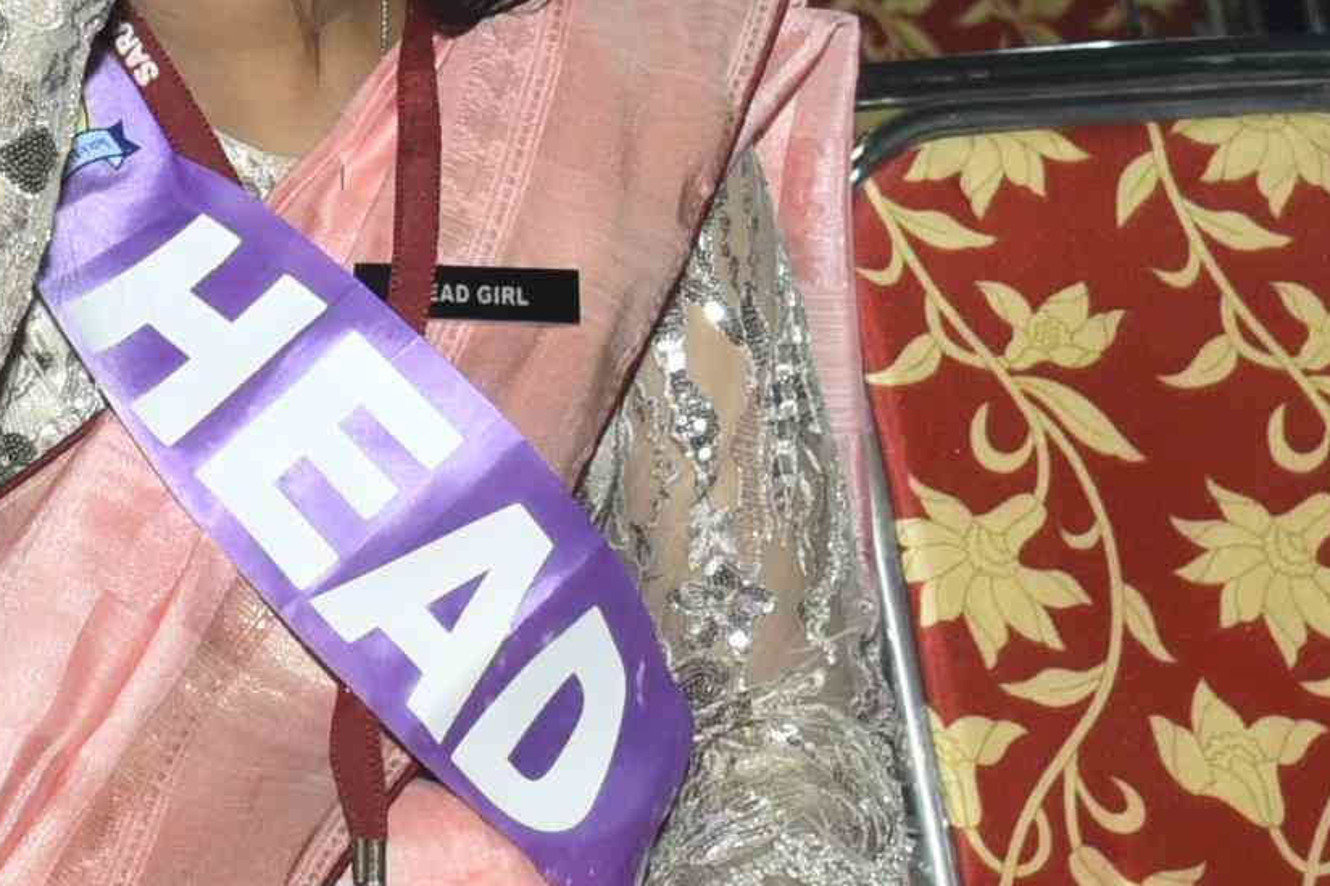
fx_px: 6465
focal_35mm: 175
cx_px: -1156
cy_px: 255
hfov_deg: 10.9
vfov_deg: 7.8
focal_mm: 32
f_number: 5
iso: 640
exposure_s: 1/200
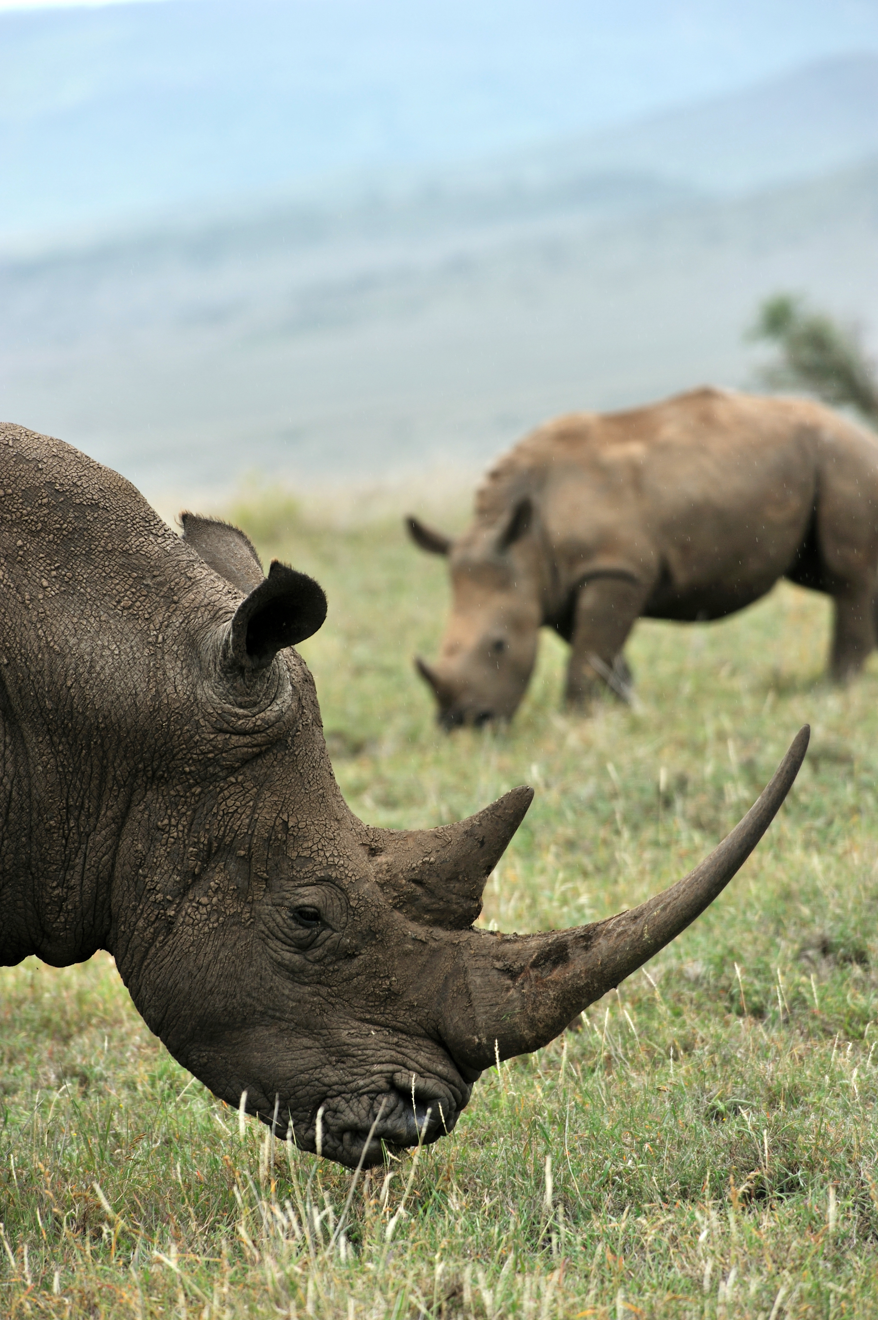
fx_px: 10256
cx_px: 439
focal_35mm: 280
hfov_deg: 4.9
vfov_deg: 7.4
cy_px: 660
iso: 200
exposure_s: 1/500
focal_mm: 280
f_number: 5.6
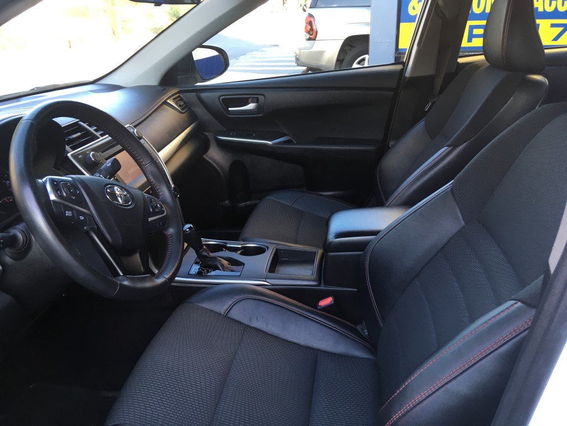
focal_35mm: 29
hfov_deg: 61.7
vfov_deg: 48.2
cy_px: 213
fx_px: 475
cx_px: 284
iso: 25
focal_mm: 4.15
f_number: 2.2
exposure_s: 1/40
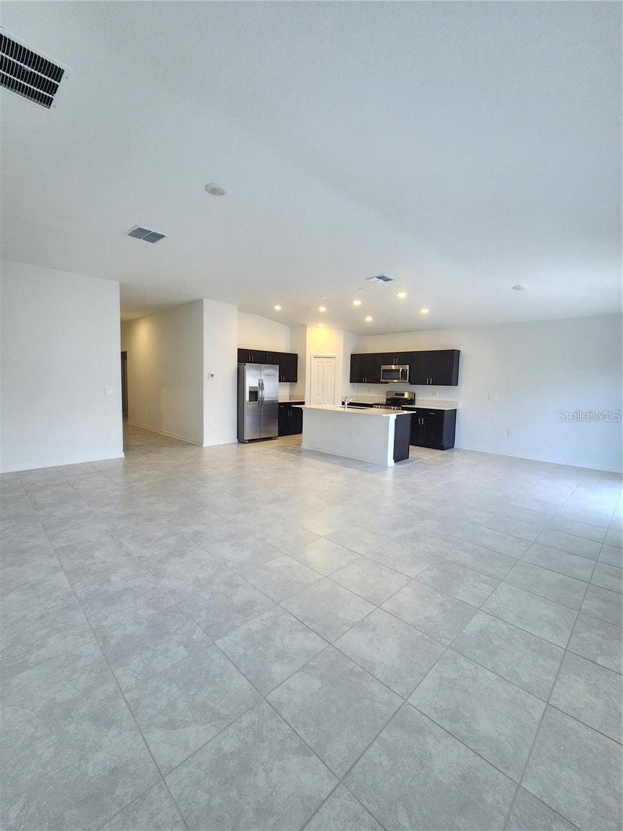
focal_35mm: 13
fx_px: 312
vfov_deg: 106.2
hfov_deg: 89.9
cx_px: 312
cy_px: 416
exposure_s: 1/60
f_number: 2.2
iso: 100
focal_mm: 2.2
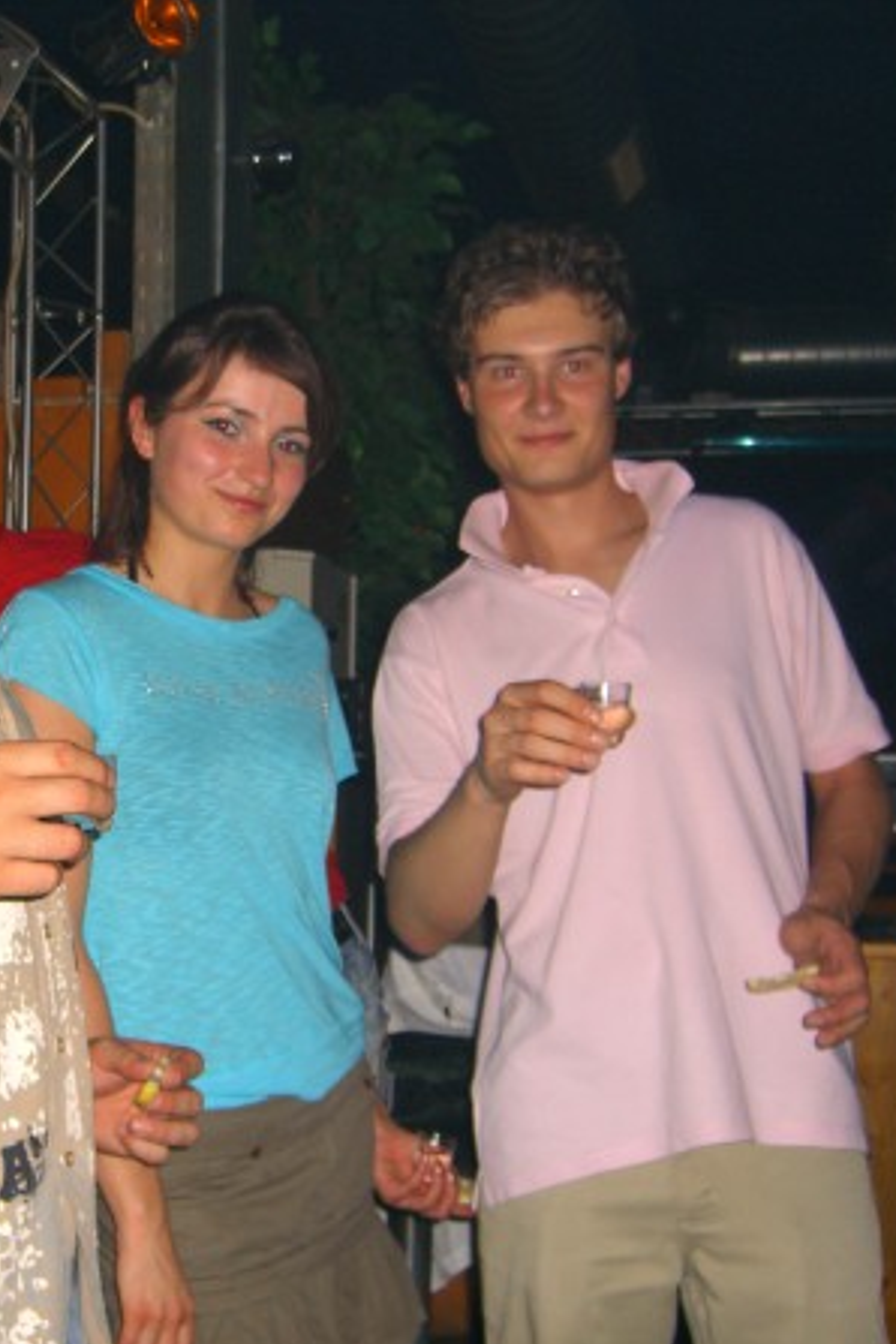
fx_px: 1979
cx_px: 159
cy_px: 674
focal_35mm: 53
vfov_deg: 37.5
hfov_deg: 25.0
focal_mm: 7.9
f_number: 2.8
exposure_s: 1/60
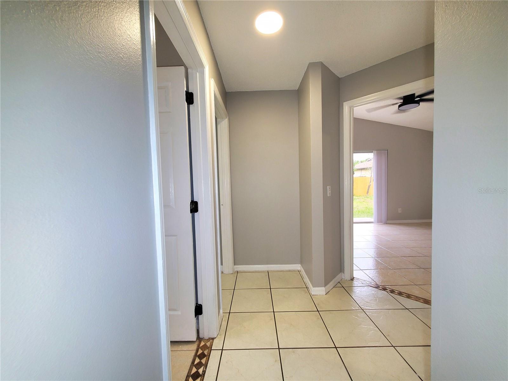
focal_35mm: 13
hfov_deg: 106.2
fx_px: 191
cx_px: 254
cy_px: 190
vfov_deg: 89.9
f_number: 2.2
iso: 80
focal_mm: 1.8
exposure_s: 1/50
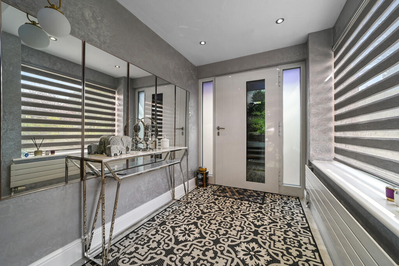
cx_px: 200
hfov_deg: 104.3
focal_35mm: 14
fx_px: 155
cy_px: 133
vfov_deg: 81.1
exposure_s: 1/5
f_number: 8
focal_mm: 14
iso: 400
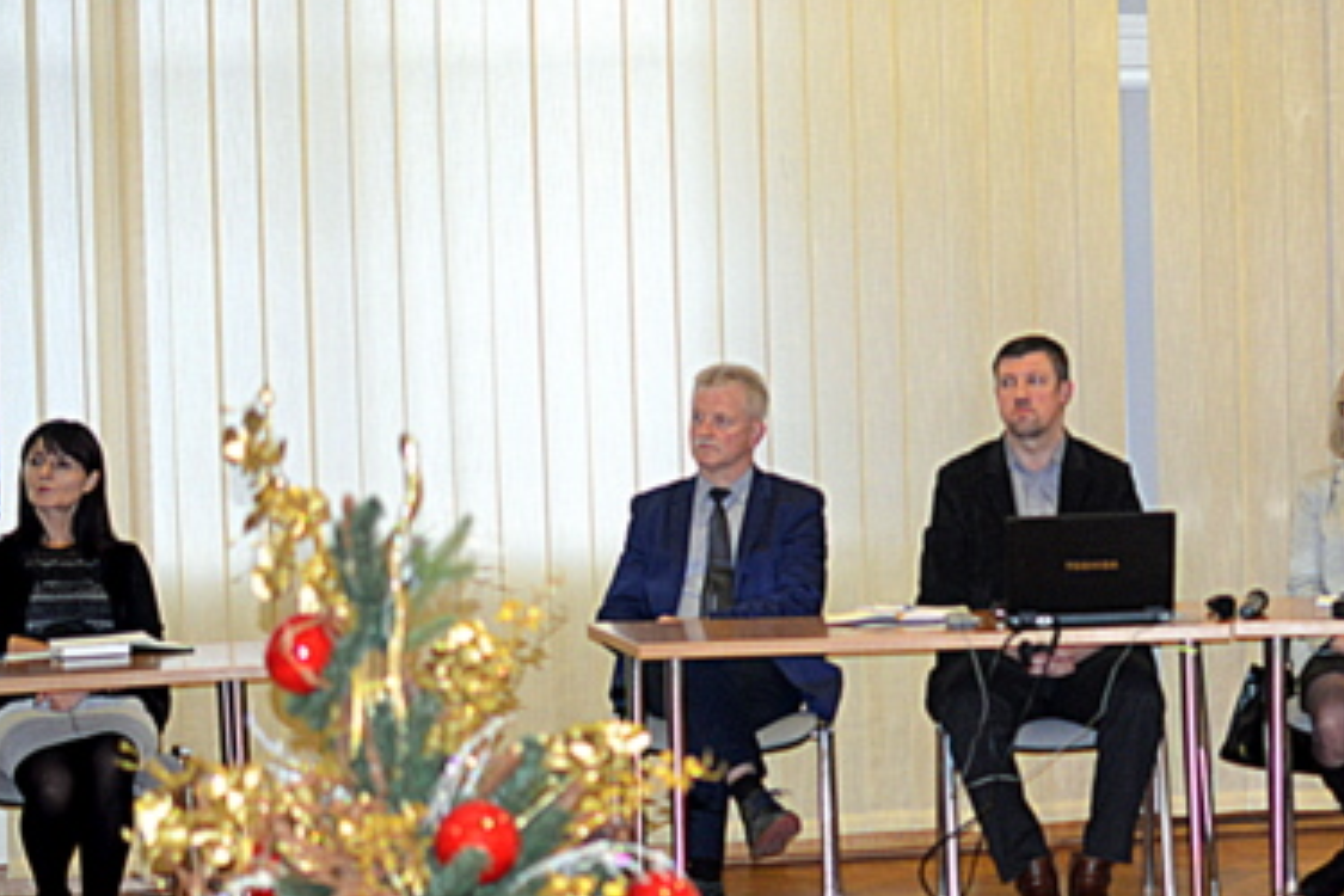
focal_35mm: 112
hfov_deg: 17.7
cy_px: 491
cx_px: 1419
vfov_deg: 12.2
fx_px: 4184
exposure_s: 1/60
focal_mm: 35
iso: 560
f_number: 2.8
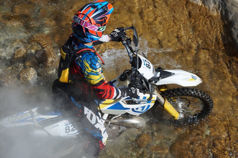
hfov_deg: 27.7
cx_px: 119
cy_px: 79
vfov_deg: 18.6
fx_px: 482
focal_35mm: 73
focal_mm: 49
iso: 100
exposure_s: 1/250
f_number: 9
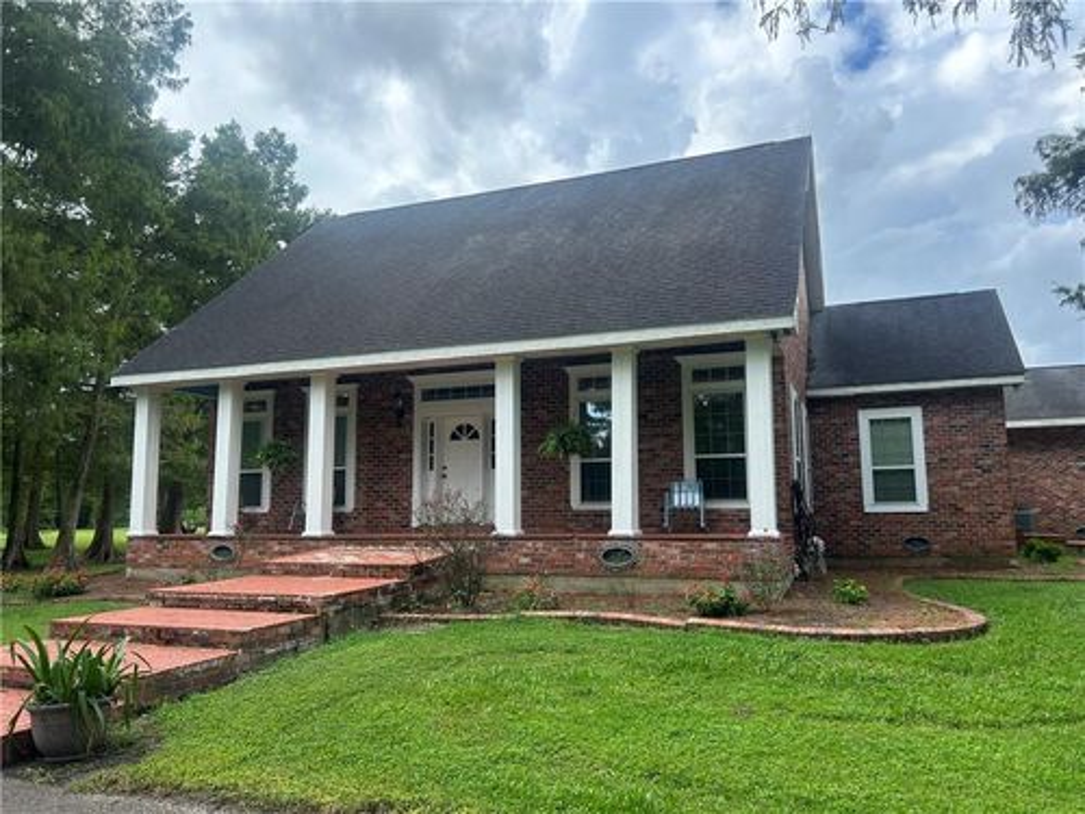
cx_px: 542
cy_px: 407
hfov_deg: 67.3
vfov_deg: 53.1
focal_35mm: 26
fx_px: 815
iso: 50
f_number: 1.5
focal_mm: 5.7
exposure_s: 1/1344
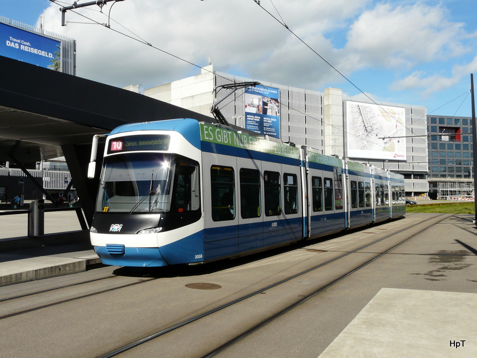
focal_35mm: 38
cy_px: 179
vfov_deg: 37.7
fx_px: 524
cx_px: 238
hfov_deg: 49.0
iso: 100
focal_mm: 6.3
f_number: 6.3
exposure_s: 1/400
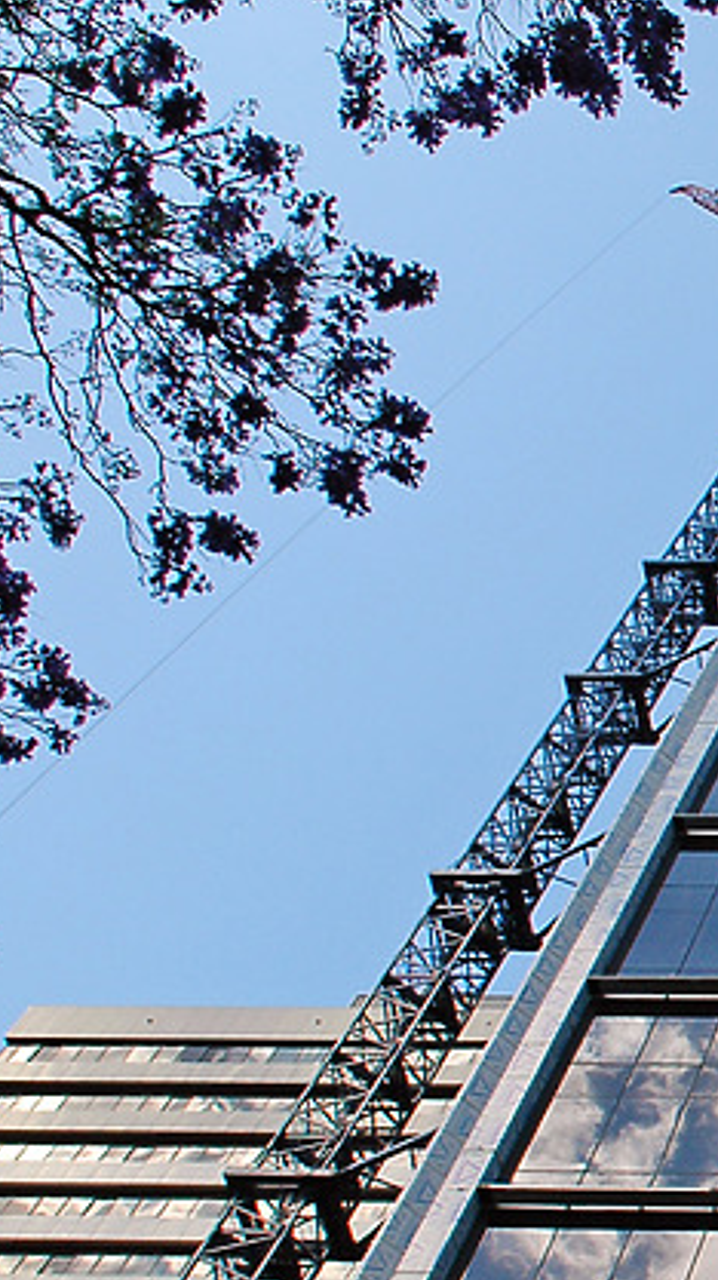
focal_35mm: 61
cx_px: 1261
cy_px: 856
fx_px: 2068
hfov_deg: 16.7
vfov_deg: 34.1
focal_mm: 18
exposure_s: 1/250
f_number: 8
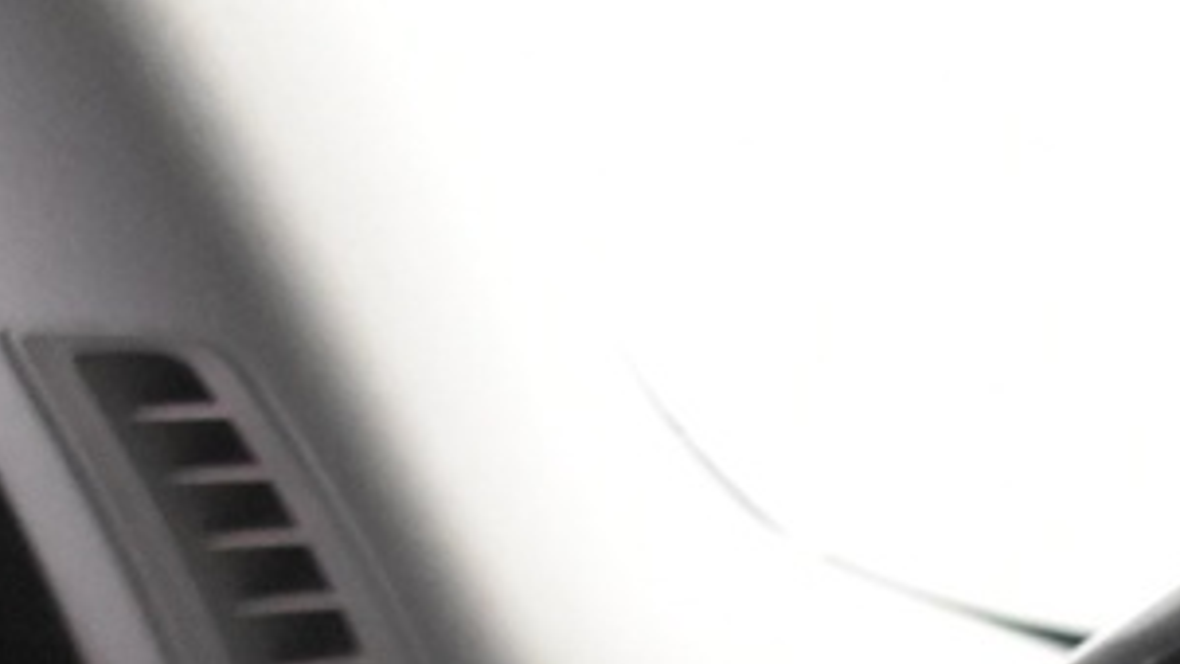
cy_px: 2097
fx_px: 7129
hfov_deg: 9.0
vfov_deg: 5.0
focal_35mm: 228
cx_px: 2145
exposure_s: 1/20
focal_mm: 27
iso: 3200
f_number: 4
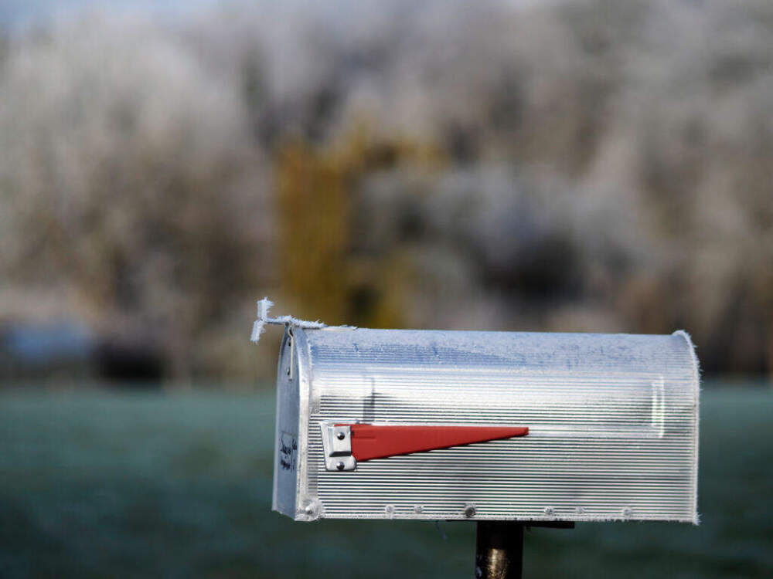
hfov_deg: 13.2
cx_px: 386
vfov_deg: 9.9
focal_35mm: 150
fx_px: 3350
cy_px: 290
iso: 64
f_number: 1.8
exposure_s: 1/1600
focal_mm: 75
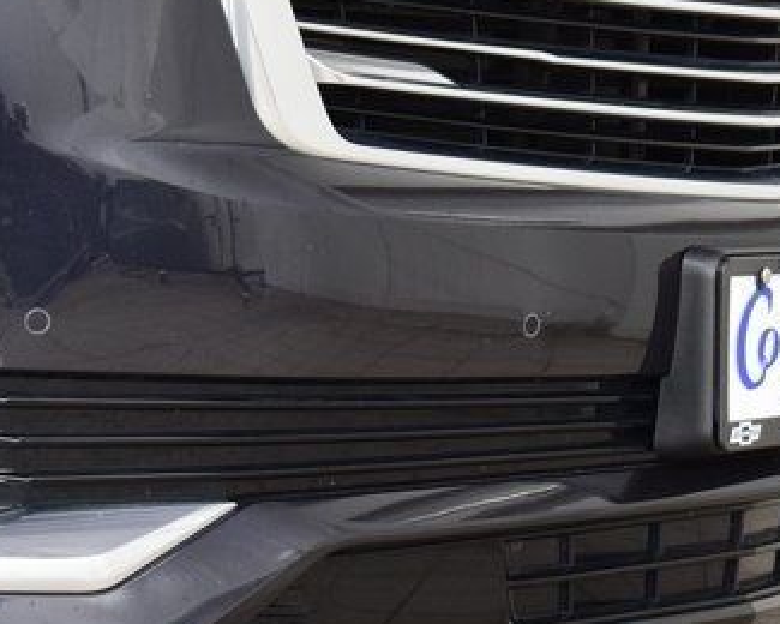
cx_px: 278
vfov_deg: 11.6
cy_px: 440
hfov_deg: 14.5
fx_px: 3070
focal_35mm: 133
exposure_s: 1/15
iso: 1000
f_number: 6.3
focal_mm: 48
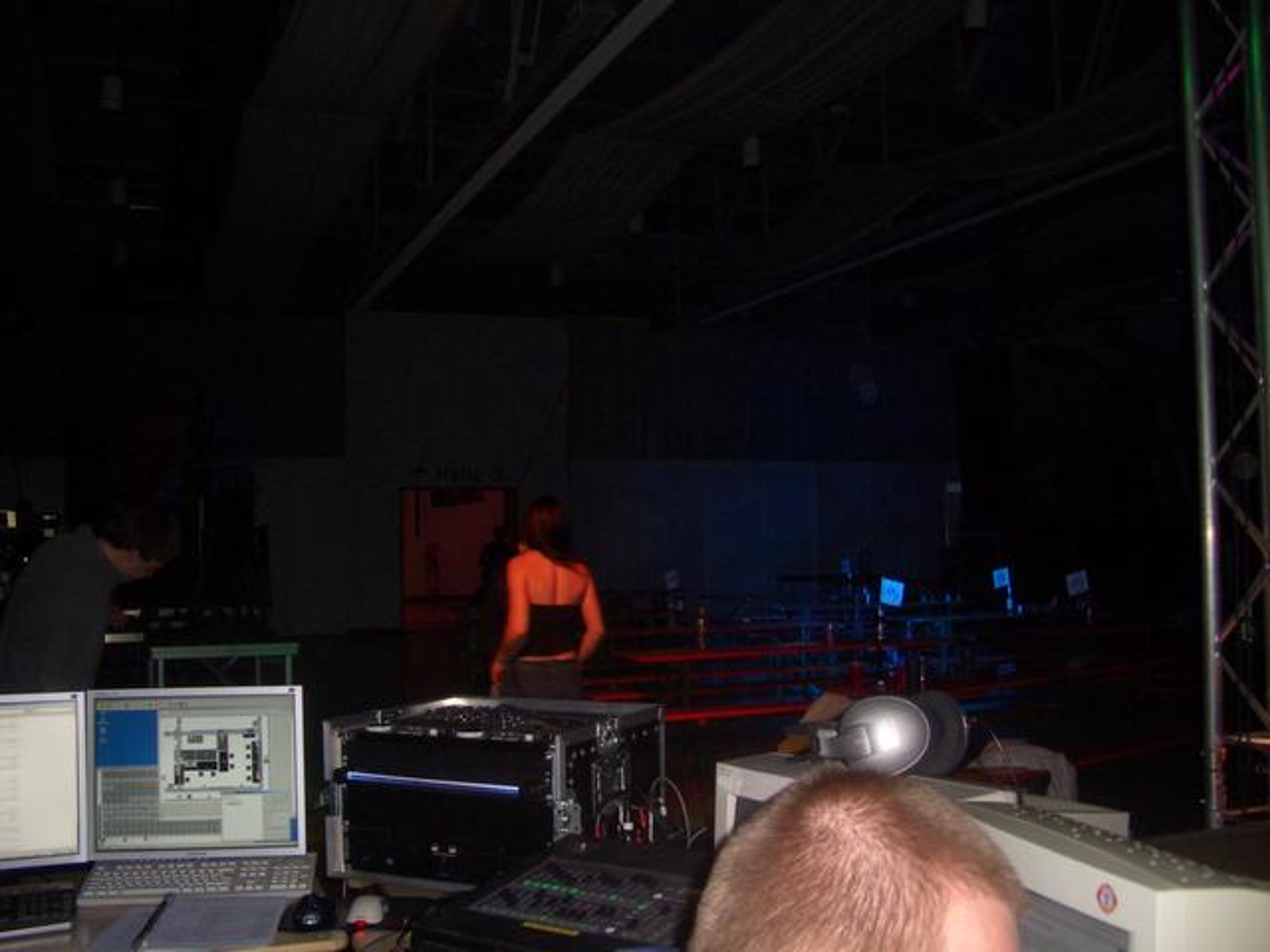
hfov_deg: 52.6
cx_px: 635
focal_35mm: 35
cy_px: 476
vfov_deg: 40.7
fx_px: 1284
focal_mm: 5.8
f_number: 2.6
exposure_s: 1/60
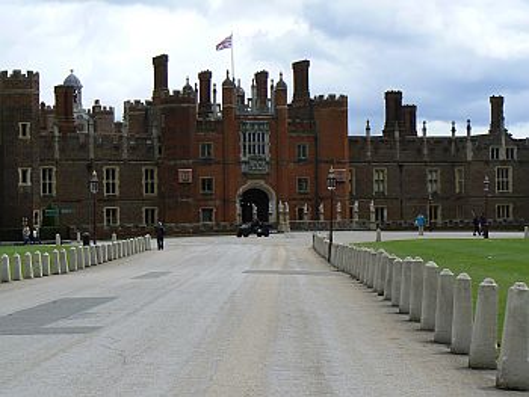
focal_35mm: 97
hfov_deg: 20.2
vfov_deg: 15.3
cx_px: 264
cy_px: 198
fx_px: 1483
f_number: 6.3
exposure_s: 1/500
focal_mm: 16.2
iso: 80
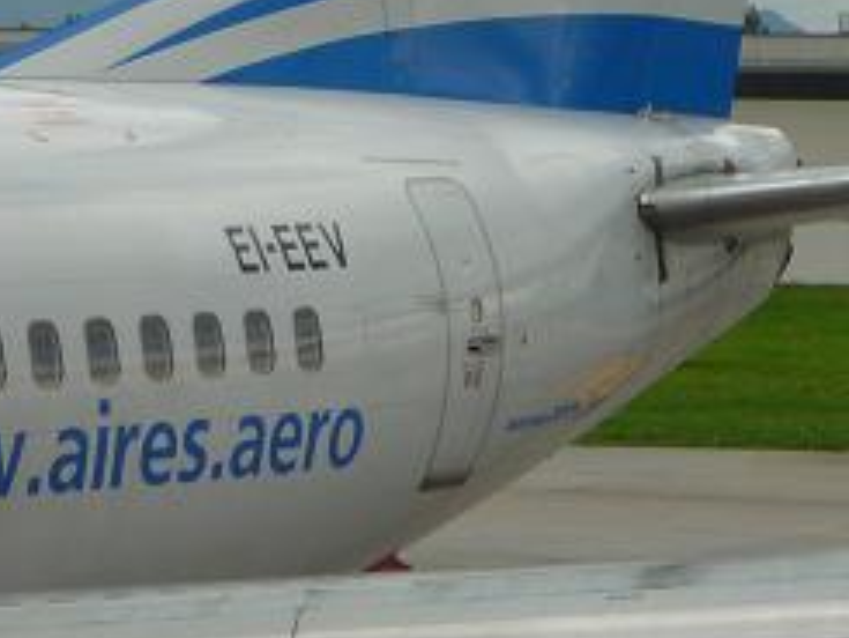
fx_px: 6552
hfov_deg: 7.4
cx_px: 542
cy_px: -28
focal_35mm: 267
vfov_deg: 5.6
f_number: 5.1
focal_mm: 16.5
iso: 100
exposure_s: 1/400
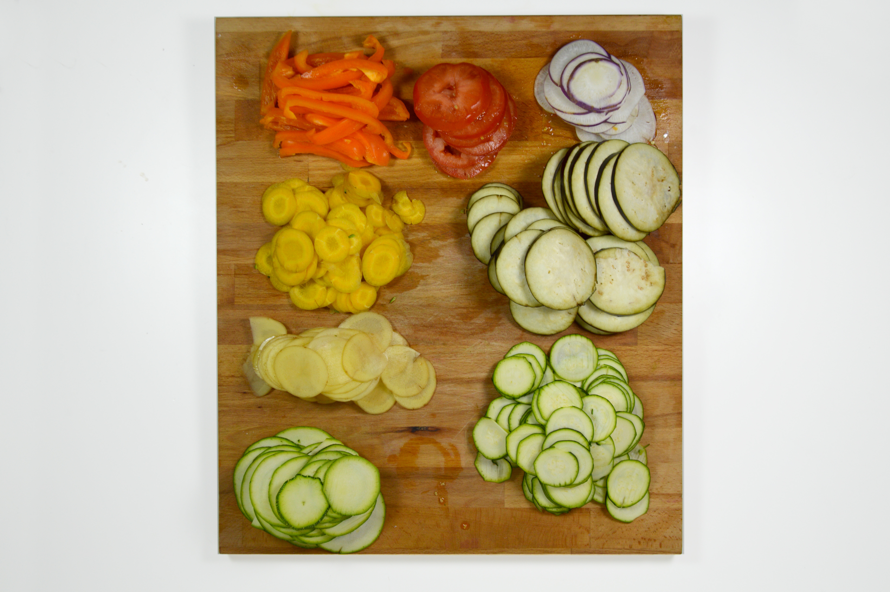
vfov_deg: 34.1
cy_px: 296
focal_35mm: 39
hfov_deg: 49.6
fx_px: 963
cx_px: 445
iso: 180
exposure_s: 1/60
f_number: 5.6
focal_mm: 26
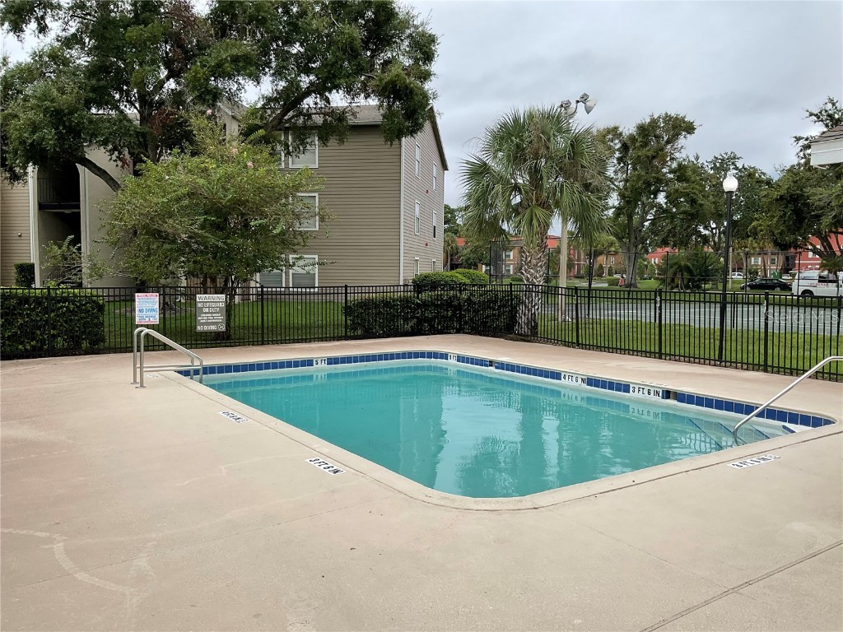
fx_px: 706
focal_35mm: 29
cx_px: 422
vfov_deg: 48.2
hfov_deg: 61.7
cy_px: 316
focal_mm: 3
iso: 16
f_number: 1.8
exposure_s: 1/370
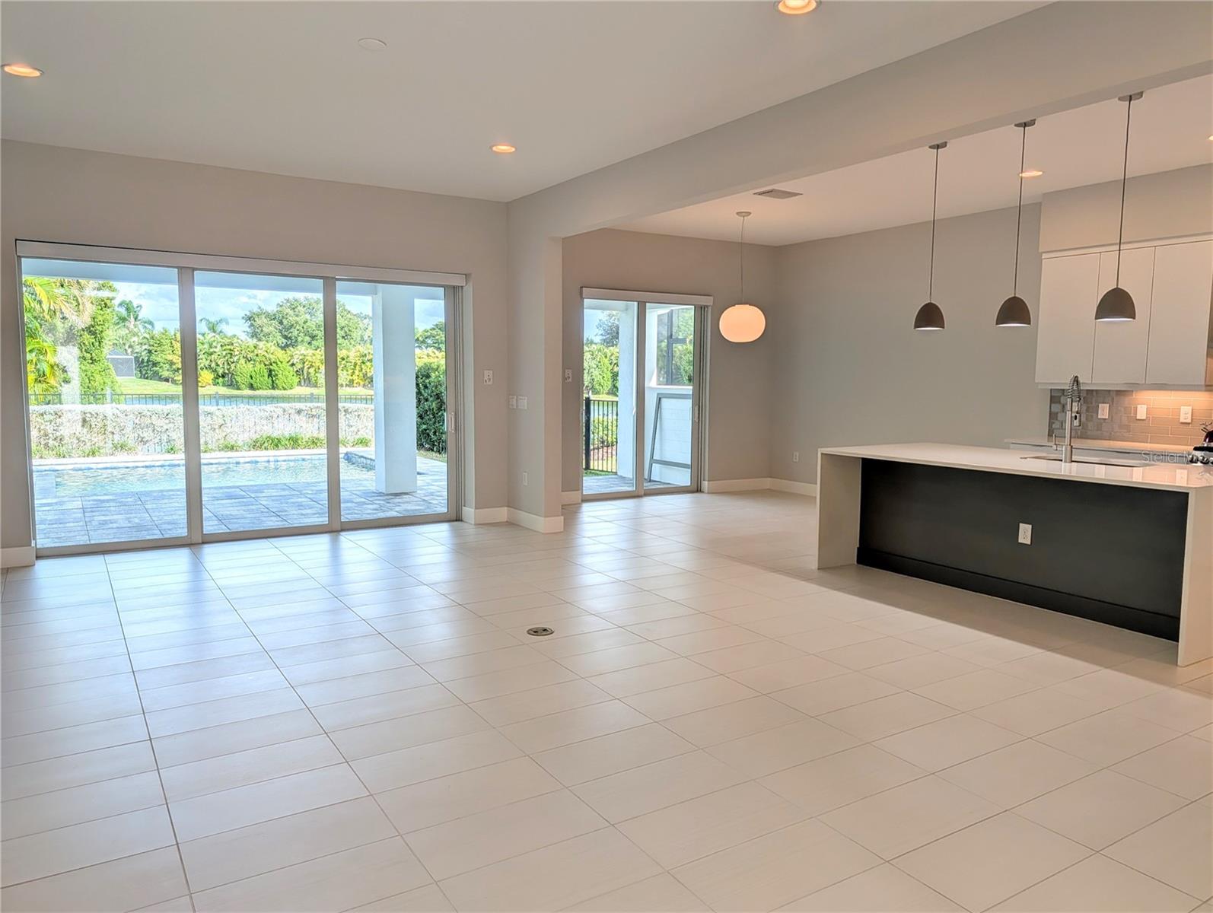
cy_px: 456
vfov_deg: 56.9
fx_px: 842
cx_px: 606
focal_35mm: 24
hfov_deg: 71.5
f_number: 1.68
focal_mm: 6.9
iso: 22
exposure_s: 1/2132
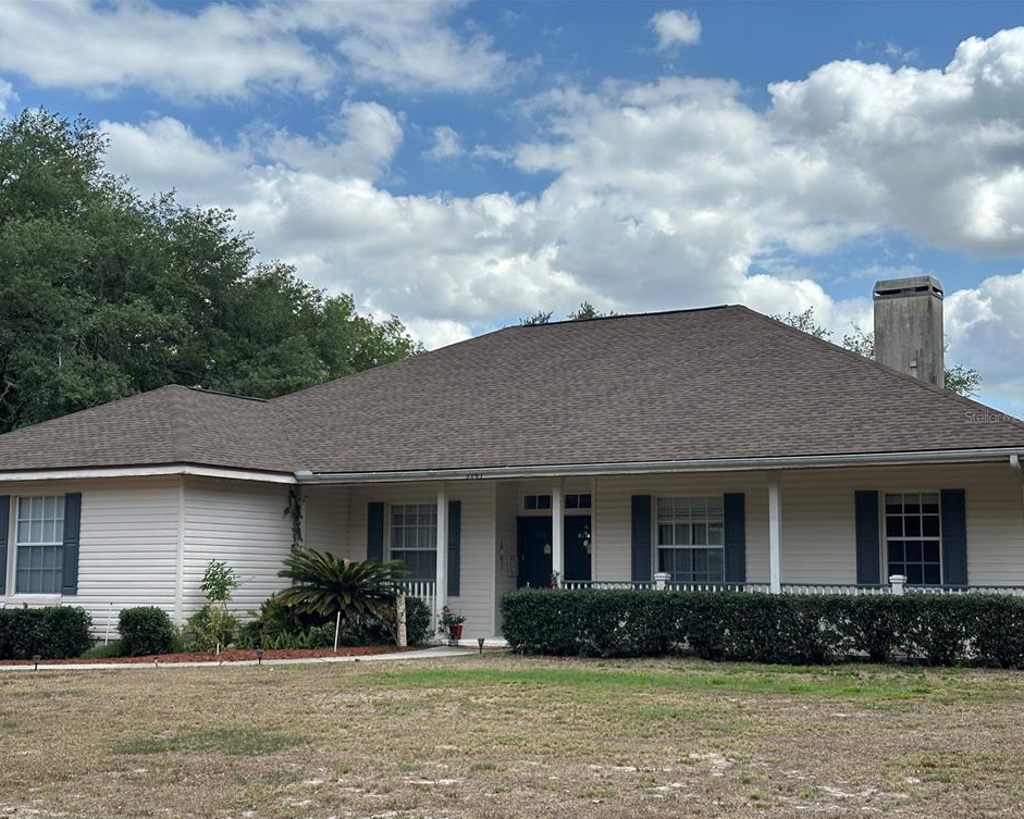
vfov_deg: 29.7
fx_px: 1546
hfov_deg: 36.6
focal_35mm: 51
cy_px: 417
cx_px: 473
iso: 64
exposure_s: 1/4016
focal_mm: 6.86
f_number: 1.78
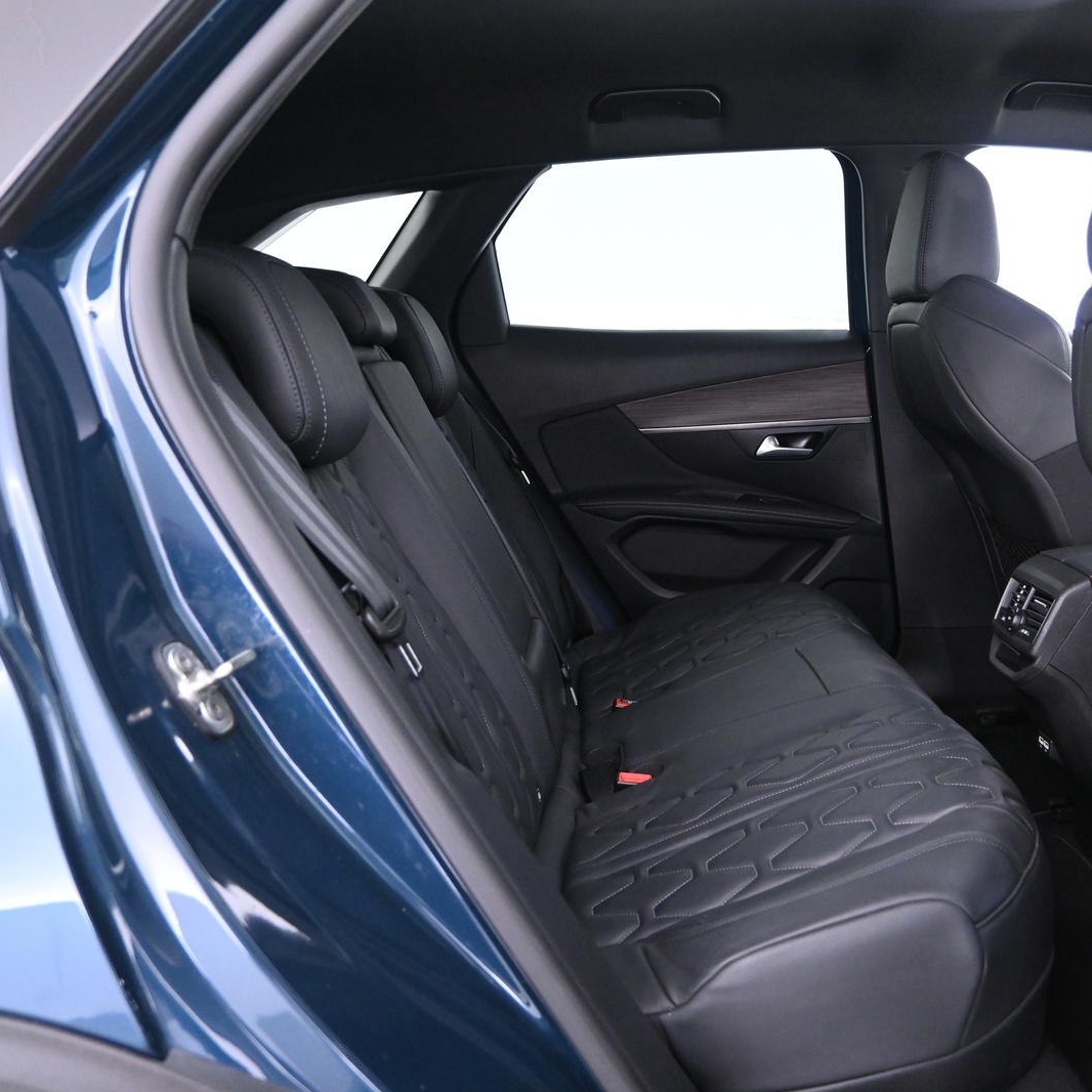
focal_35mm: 31
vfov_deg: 52.5
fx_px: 1106
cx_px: 692
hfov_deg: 51.9
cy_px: 551
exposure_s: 1/13
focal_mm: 16
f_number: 3.5
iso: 3200
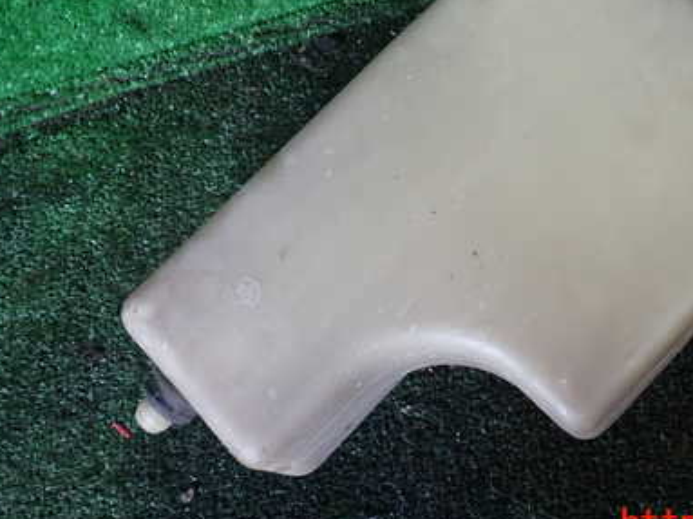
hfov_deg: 39.7
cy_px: 141
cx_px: 487
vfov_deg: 30.4
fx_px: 941
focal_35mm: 47
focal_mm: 5.4
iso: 200
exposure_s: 1/50
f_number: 2.3
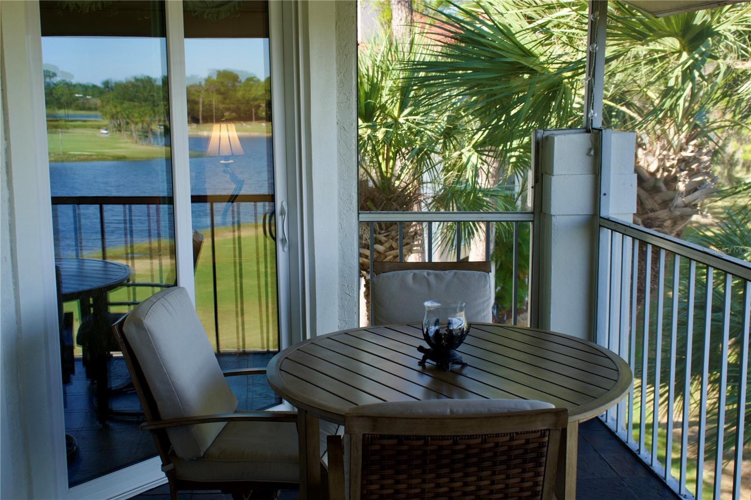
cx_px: 376
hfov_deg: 45.4
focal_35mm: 43
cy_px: 250
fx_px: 897
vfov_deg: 31.2
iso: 200
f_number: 4
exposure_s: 1/200
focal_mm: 29
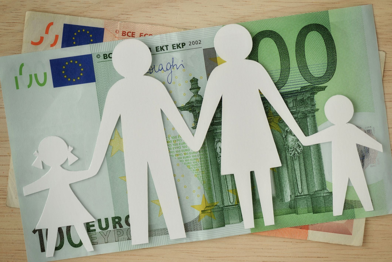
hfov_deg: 15.2
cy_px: 131
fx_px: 1470
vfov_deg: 10.2
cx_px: 196
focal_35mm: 135
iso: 100
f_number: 7.1
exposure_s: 1/60
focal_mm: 90
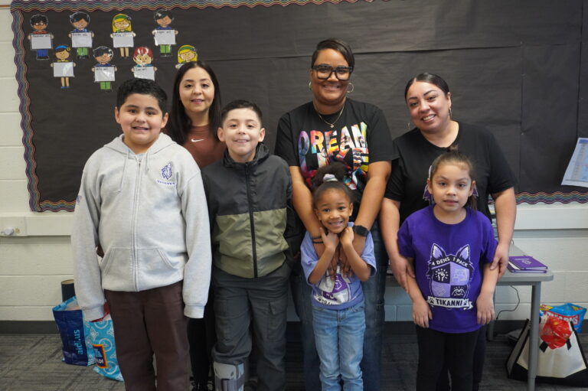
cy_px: 196
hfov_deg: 59.5
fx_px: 514
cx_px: 294
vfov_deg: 41.7
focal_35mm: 32
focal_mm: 21
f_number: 4
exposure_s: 1/160
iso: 2000
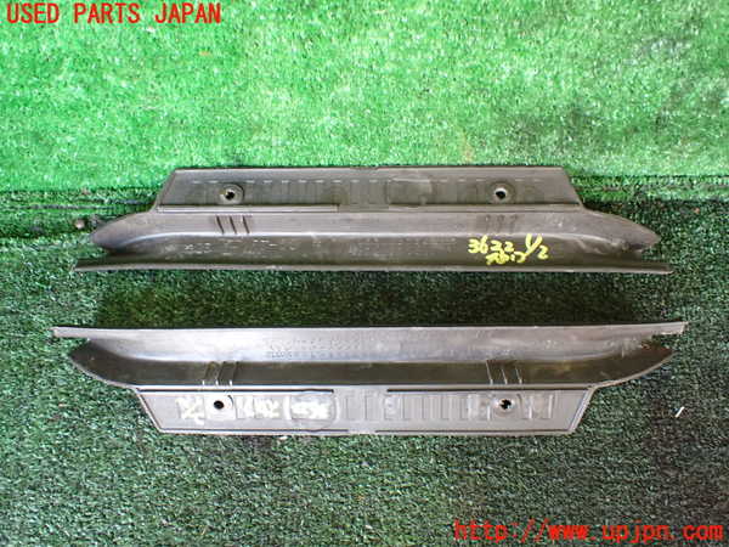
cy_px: 274
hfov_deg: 60.0
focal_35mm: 30
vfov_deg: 46.8
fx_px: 632
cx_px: 364
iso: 800
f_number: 2.3
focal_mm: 5.4
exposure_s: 1/60
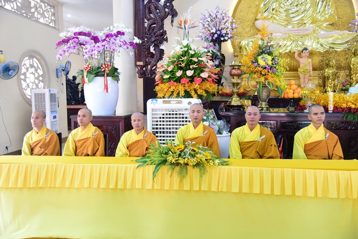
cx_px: 179
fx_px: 338
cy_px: 120
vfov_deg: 38.9
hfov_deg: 55.8
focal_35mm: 34
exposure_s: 1/40
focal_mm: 34
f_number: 4
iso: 1000
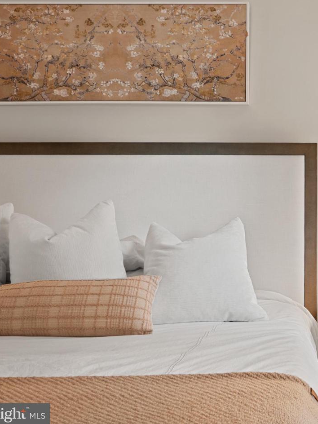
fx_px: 539
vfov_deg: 42.9
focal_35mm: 44
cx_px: 303
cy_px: 211
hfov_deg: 30.9
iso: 100
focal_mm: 20
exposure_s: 1
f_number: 9
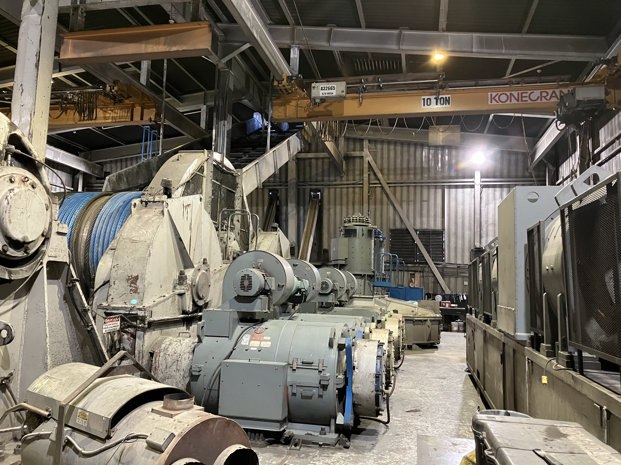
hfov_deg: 63.4
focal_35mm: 28
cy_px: 232
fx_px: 502
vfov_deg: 49.7
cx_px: 310
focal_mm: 3.99
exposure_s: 1/40
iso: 400
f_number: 1.8
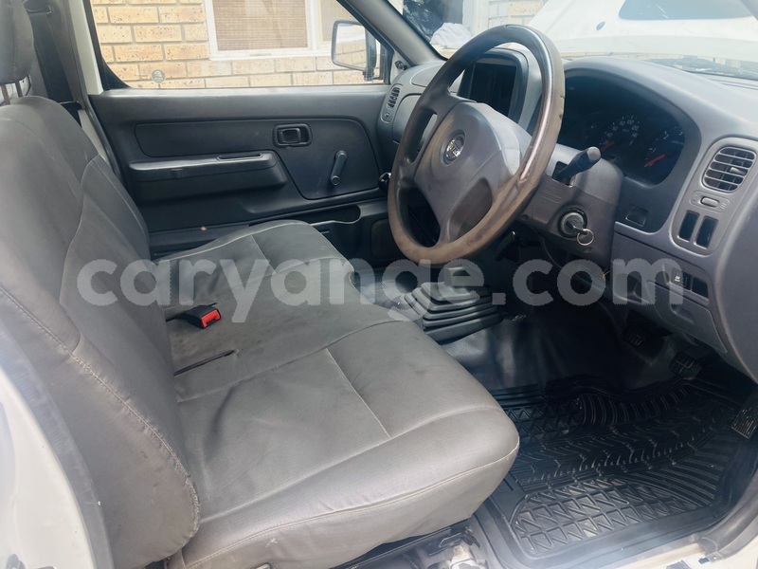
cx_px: 379
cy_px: 284
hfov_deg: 63.4
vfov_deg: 49.7
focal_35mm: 28
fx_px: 613
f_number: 1.8
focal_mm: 3.99
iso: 20
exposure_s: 1/649
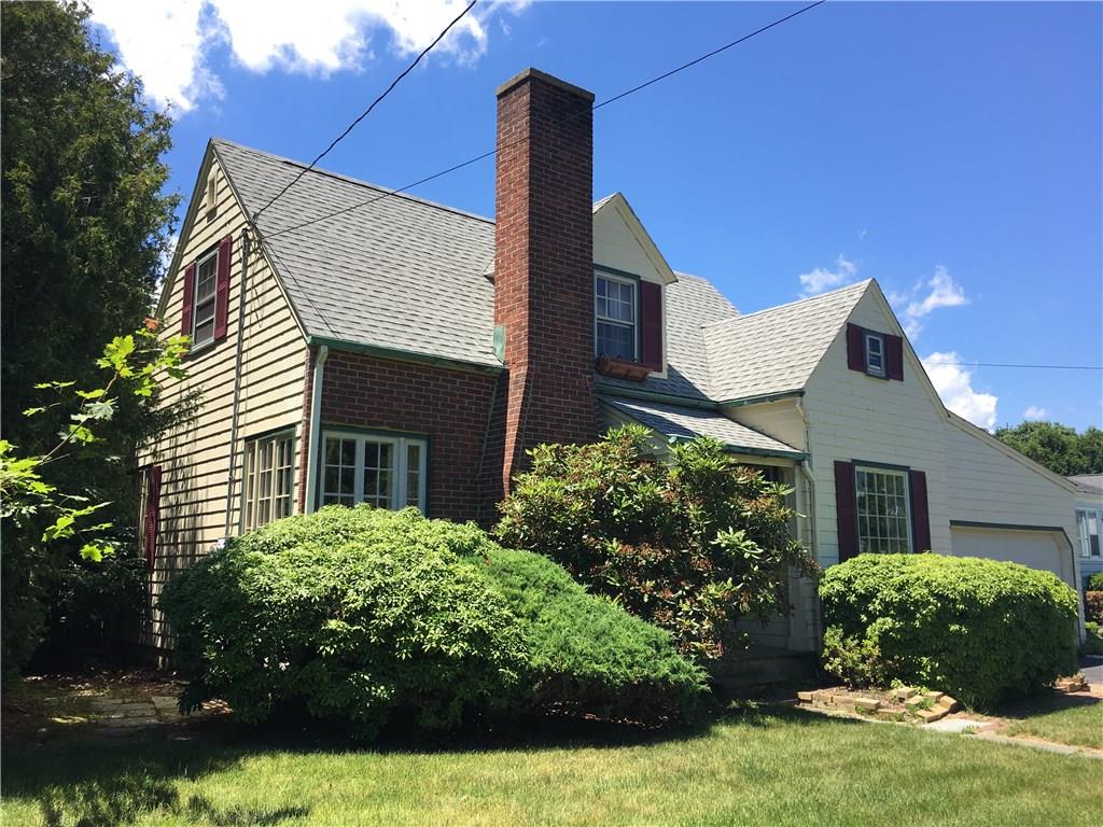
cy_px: 414
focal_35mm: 29
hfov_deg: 61.7
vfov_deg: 48.2
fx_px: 924
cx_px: 552
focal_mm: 4.15
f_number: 2.2
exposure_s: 1/818
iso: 25
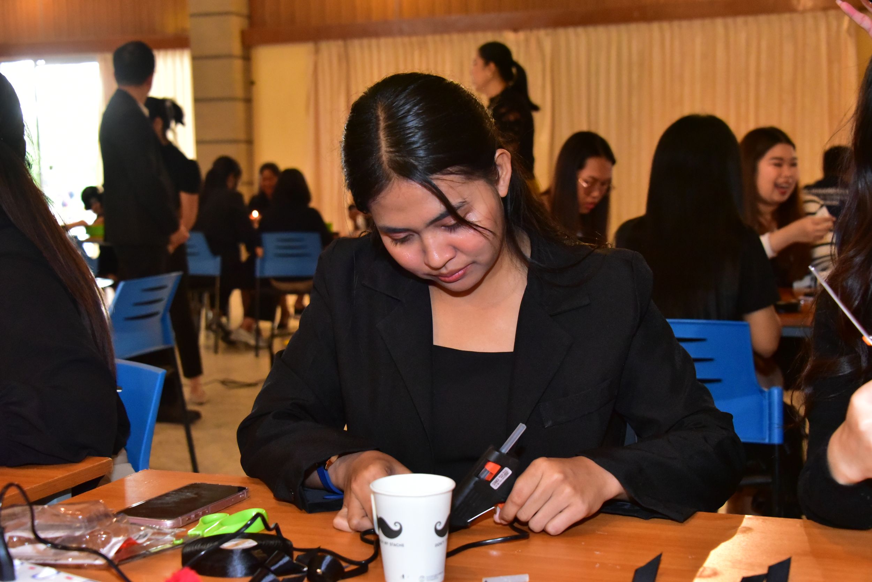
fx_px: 1212
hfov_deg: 39.6
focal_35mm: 50
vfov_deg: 27.0
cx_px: 436
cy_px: 291
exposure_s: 1/100
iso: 8000
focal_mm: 50
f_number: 6.3
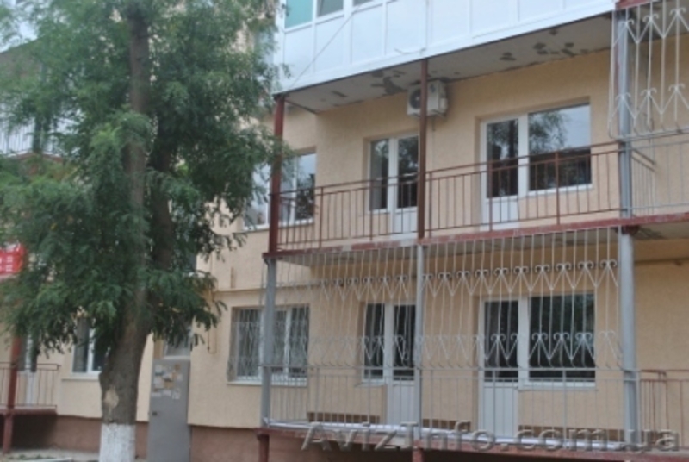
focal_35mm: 45
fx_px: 863
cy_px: 231
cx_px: 344
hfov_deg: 43.5
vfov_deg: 30.0
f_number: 5.6
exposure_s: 1/125
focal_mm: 30
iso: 100
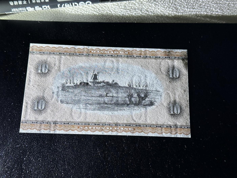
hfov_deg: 39.7
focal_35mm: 48
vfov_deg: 30.3
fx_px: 329
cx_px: 118
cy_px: 89
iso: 160
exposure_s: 1/50
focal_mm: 6.86
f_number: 1.78
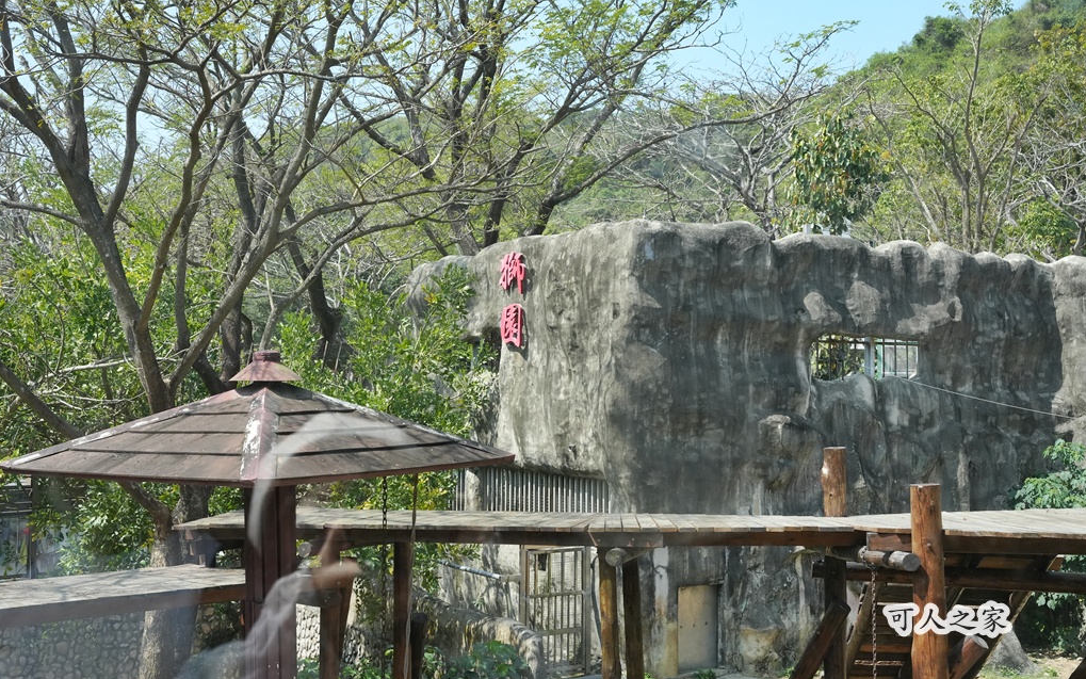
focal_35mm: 42
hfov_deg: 46.8
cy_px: 337
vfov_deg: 30.3
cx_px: 544
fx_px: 1255
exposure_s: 1/2500
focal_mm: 41.4
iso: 3200
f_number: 9
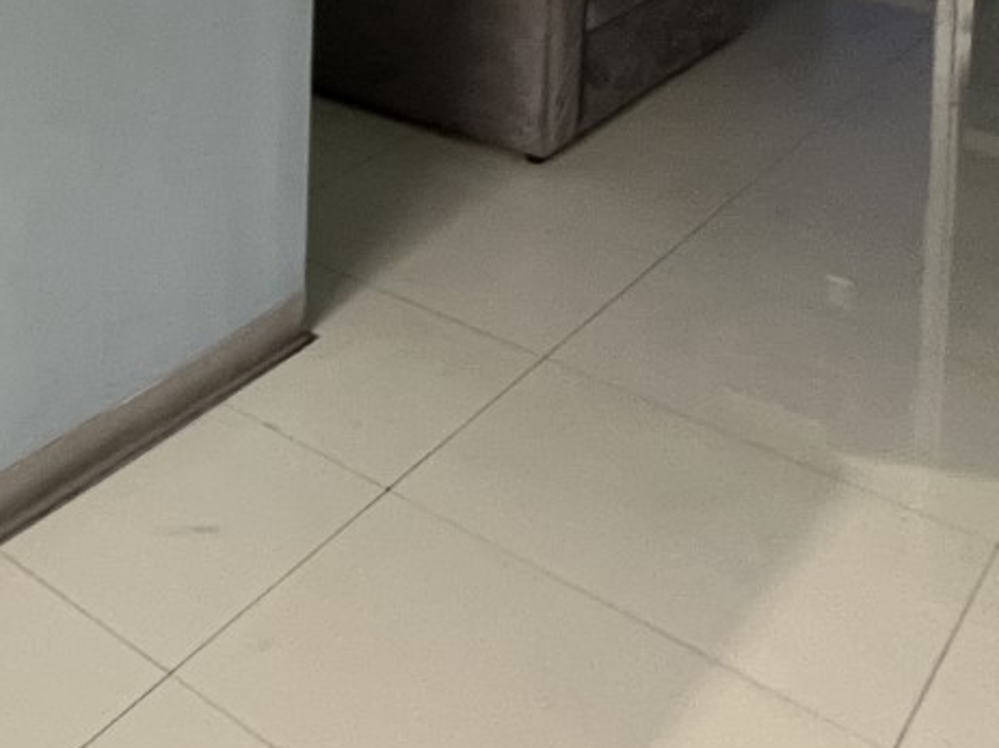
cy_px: -349
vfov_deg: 25.2
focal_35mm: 45
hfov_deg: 31.0
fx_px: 1298
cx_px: -351
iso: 320
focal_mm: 1.57
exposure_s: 1/60
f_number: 1.8
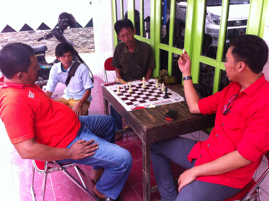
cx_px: 134
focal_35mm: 35
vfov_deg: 40.6
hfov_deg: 52.7
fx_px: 272
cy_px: 100
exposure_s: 1/120
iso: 125
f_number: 2.8
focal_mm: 3.85
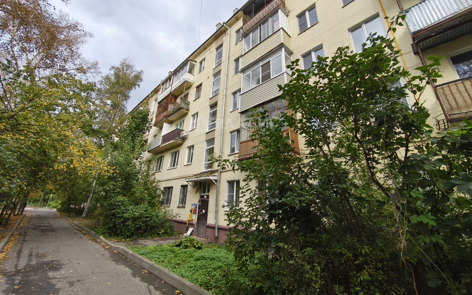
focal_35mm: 16
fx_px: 206
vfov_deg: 70.7
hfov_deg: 97.8
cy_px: 122
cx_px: 236
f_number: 2.2
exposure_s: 1/100
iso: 64
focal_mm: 1.91
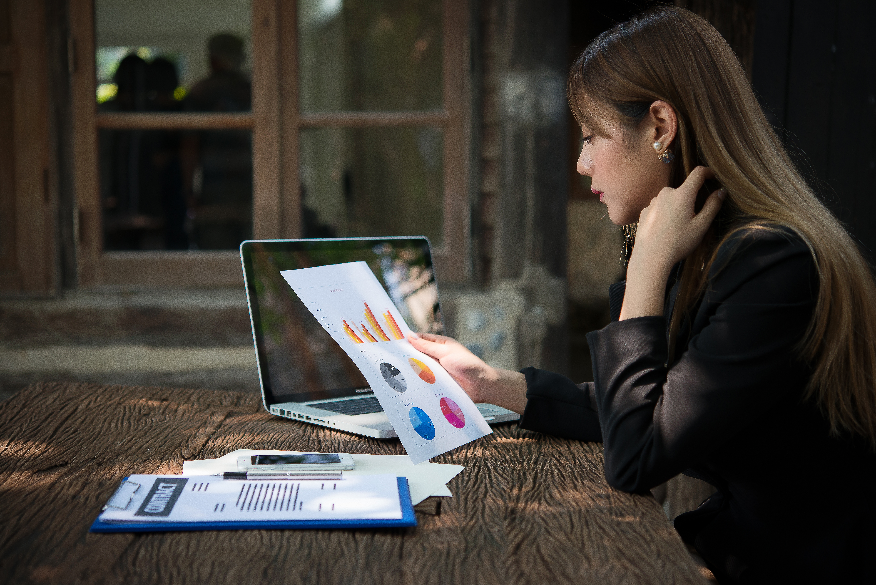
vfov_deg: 22.6
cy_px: 292
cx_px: 438
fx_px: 1460
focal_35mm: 60
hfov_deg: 33.4
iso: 400
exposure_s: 1/160
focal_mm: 60
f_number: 3.5
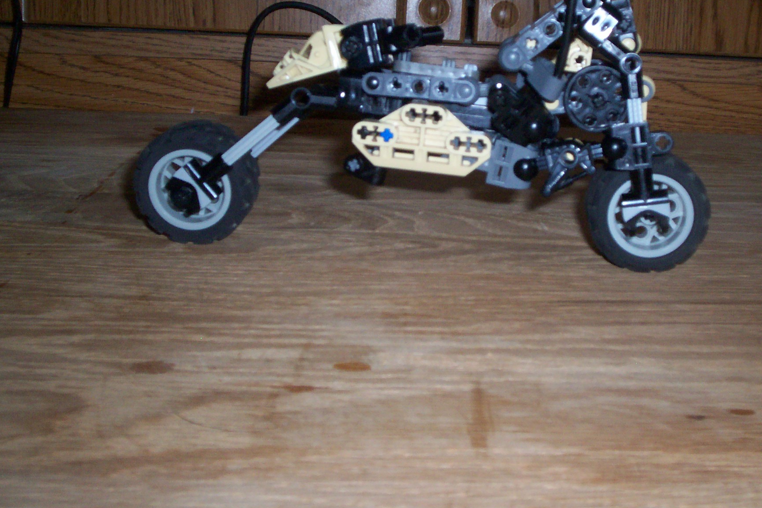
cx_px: 459
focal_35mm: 50
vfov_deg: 26.8
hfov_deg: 39.4
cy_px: 151
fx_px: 1058
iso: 140
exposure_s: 1/64
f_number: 4.5
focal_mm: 5.9
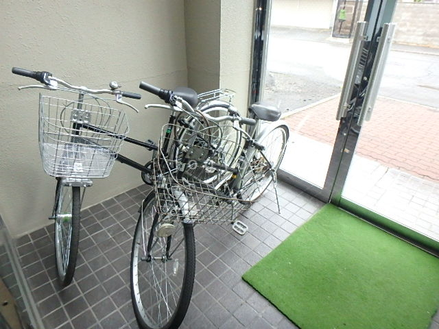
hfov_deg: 79.0
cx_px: 220
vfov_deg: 63.4
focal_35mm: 21
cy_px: 164
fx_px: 266
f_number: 3.5
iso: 800
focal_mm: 3.7
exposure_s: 1/125
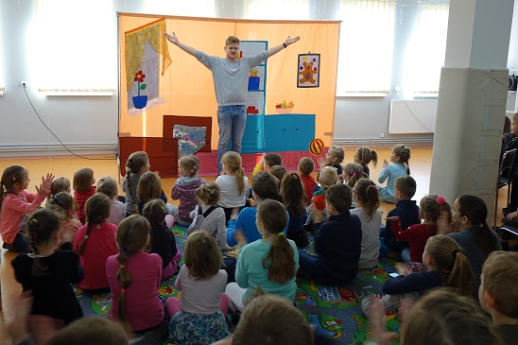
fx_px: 518
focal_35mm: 36
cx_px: 259
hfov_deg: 53.1
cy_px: 172
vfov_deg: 36.9
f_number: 2.8
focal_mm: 13.1
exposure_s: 1/40
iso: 200
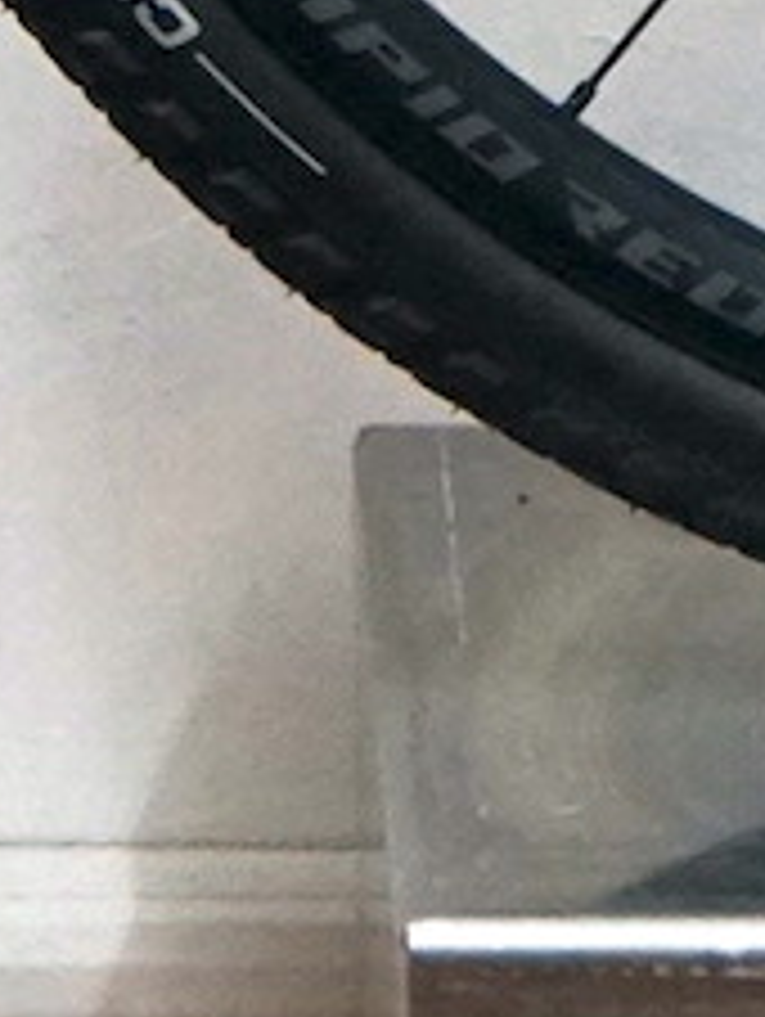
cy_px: -1886
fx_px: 18088
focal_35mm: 615
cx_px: -1107
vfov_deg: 3.2
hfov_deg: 2.4
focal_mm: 69
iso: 2500
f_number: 5.6
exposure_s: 1/160
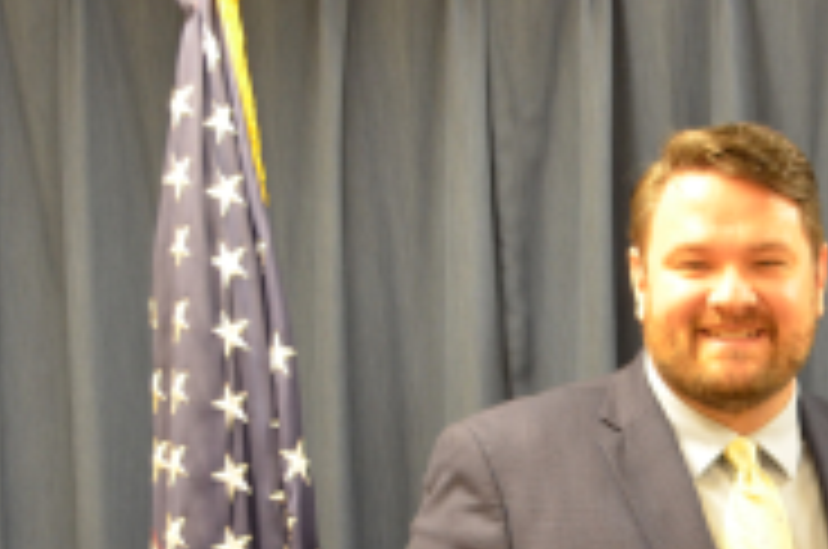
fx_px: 2296
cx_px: 909
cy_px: 716
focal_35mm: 100
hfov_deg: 19.6
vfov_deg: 13.2
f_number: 4
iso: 800
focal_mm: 24
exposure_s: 1/15
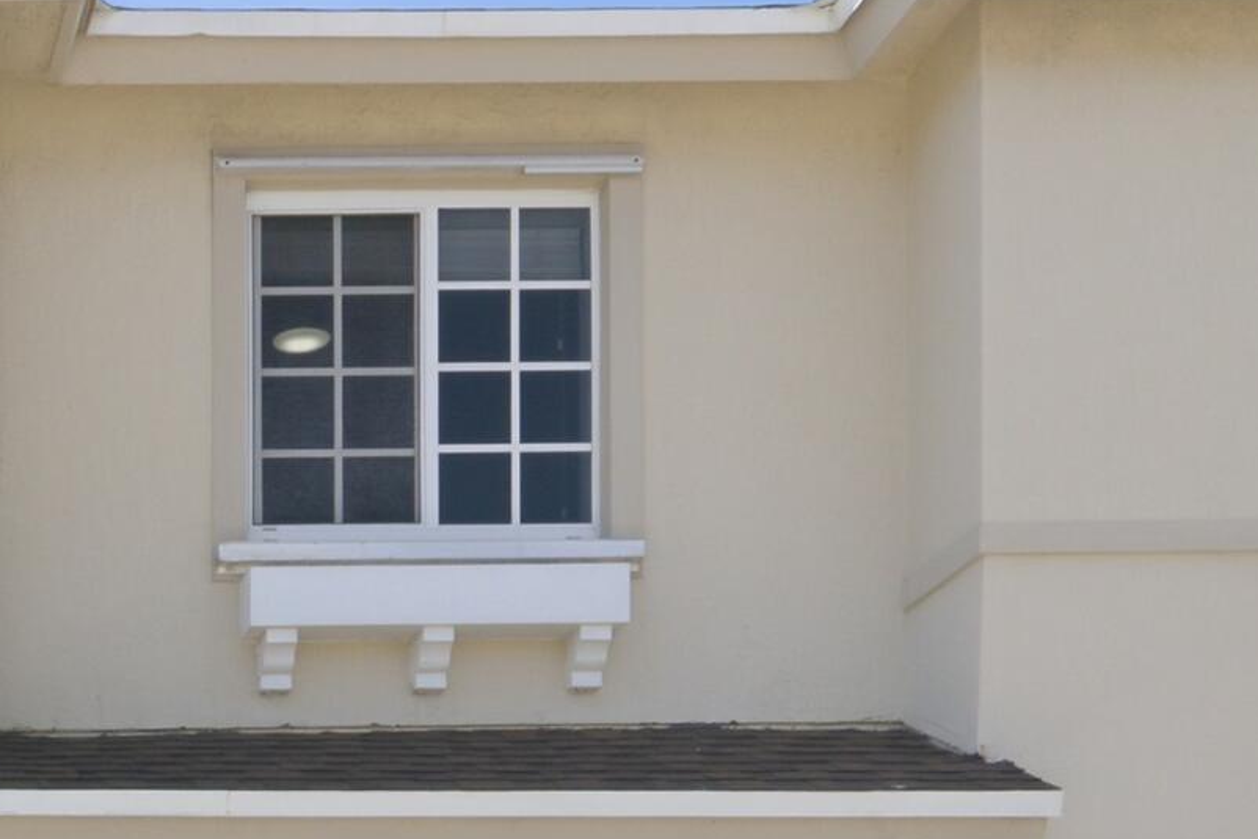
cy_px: 1462
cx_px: -358
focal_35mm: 86
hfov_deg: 21.5
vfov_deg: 14.2
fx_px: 3006
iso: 320
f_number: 20
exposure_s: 1/125
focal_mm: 23
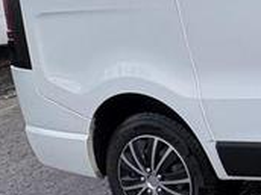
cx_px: 602
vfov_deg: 17.7
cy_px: -110
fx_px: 550
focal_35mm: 73
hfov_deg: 15.8
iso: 40
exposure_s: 1/533
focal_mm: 2.22
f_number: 2.2
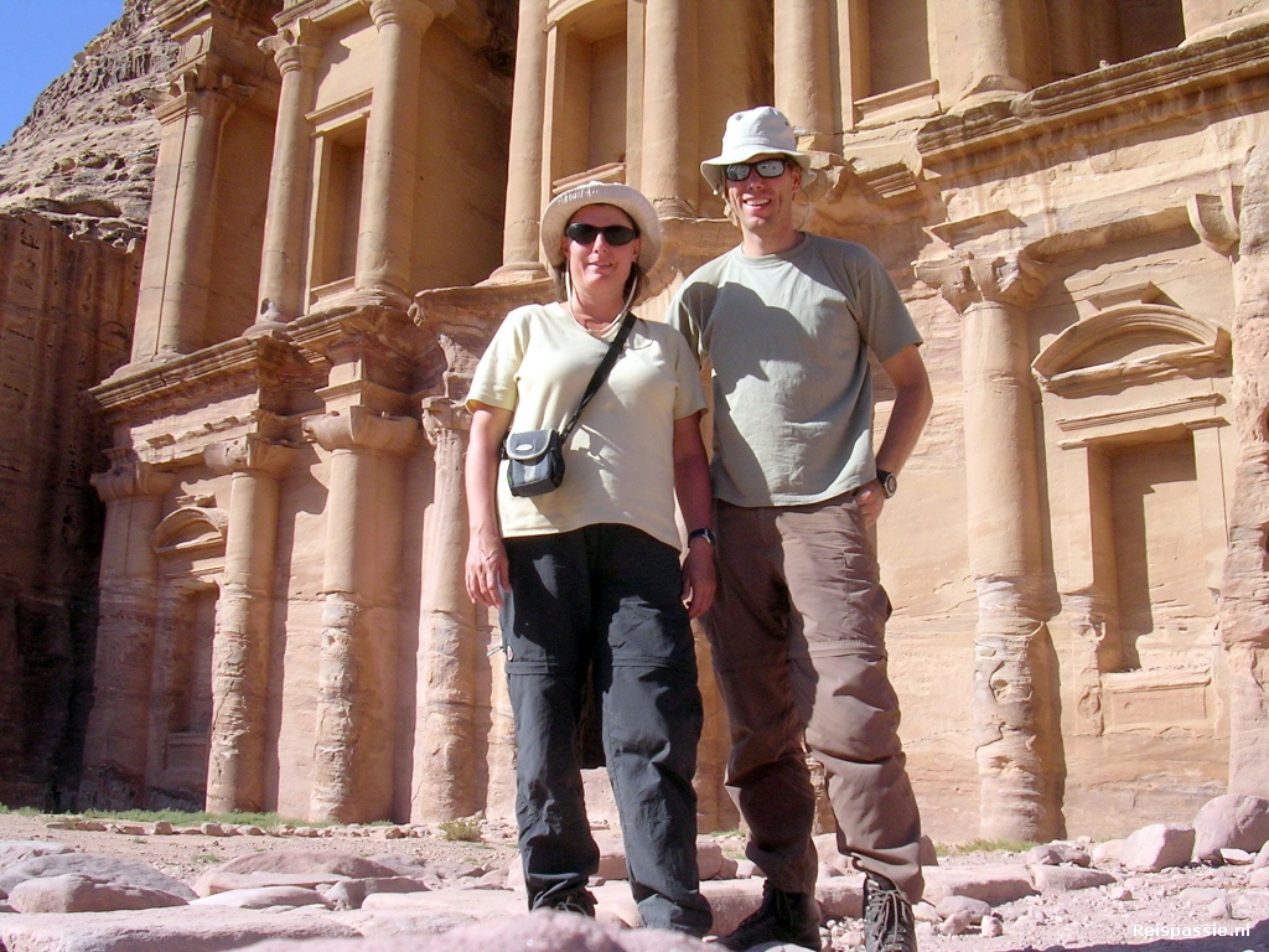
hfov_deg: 49.0
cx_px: 634
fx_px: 1393
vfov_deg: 37.7
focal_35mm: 38
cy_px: 476
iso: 100
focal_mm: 5.8
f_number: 5.6
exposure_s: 1/251
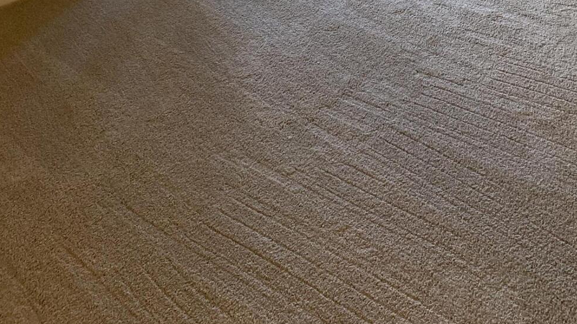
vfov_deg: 17.3
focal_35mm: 58
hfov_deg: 35.7
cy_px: -243
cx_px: 384
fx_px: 887
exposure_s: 1/60
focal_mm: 4.25
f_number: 1.8
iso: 64
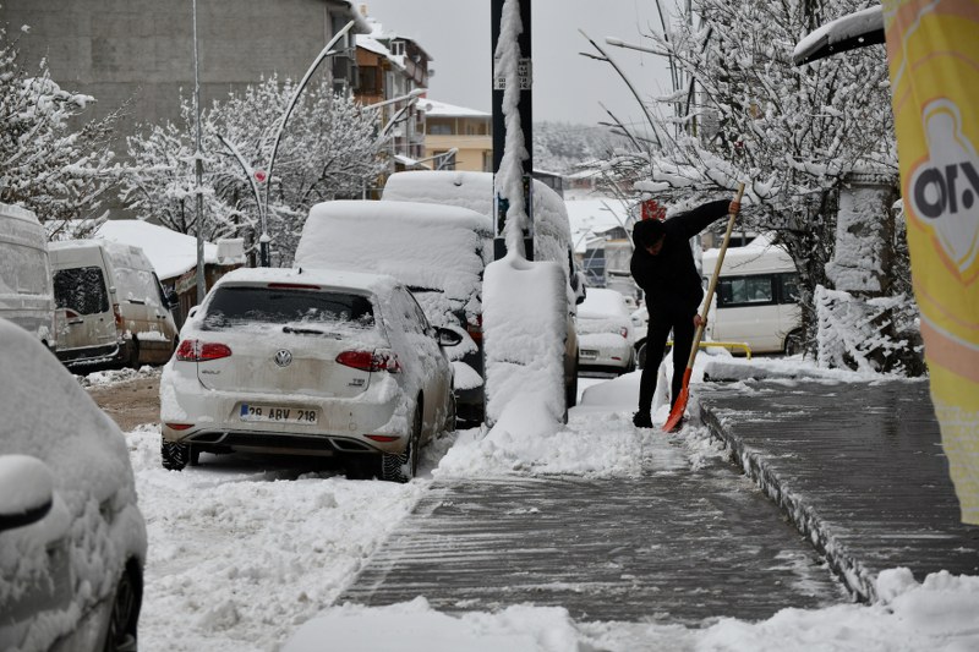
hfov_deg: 20.0
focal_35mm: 102
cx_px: 490
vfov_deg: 13.4
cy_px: 326
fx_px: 2773
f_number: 6.3
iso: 400
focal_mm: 102
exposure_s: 1/2000
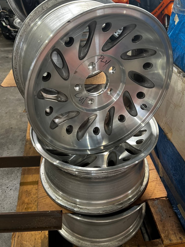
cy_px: 124
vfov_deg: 61.7
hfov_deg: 48.2
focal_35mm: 29
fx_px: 207
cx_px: 101
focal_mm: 5.7
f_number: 1.5
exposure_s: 1/121
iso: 100
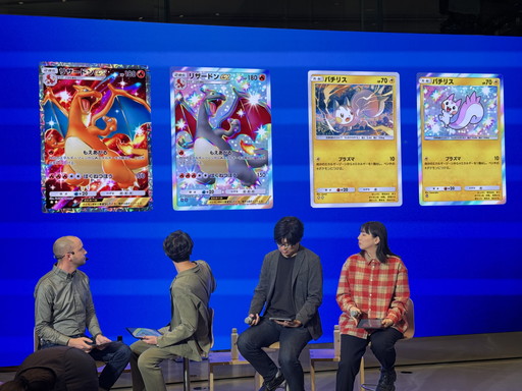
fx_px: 724
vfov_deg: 30.3
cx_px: 261
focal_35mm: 48
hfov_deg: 39.7
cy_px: 196
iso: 64
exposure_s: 1/120
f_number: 1.78
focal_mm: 6.76
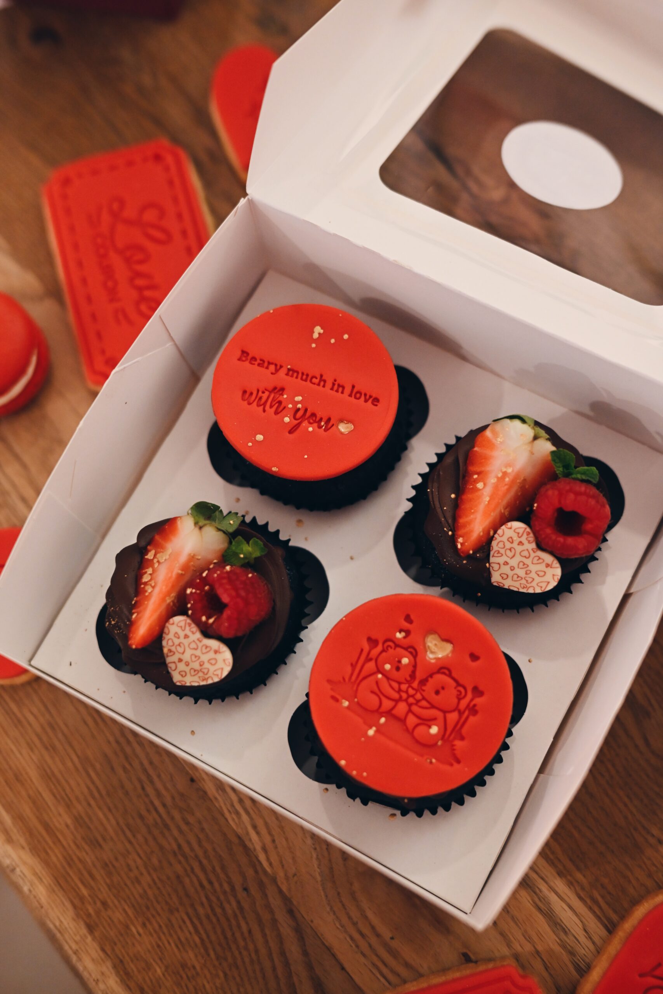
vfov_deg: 48.5
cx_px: 332
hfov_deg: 33.4
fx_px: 1105
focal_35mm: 40
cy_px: 497
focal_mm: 40
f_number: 2.8
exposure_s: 1/125
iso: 2800
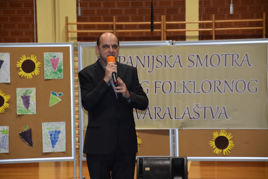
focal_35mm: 158
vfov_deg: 8.7
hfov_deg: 13.0
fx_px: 1172
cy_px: 90
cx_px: 134
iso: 1600
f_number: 5.6
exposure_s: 1/100
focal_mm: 105
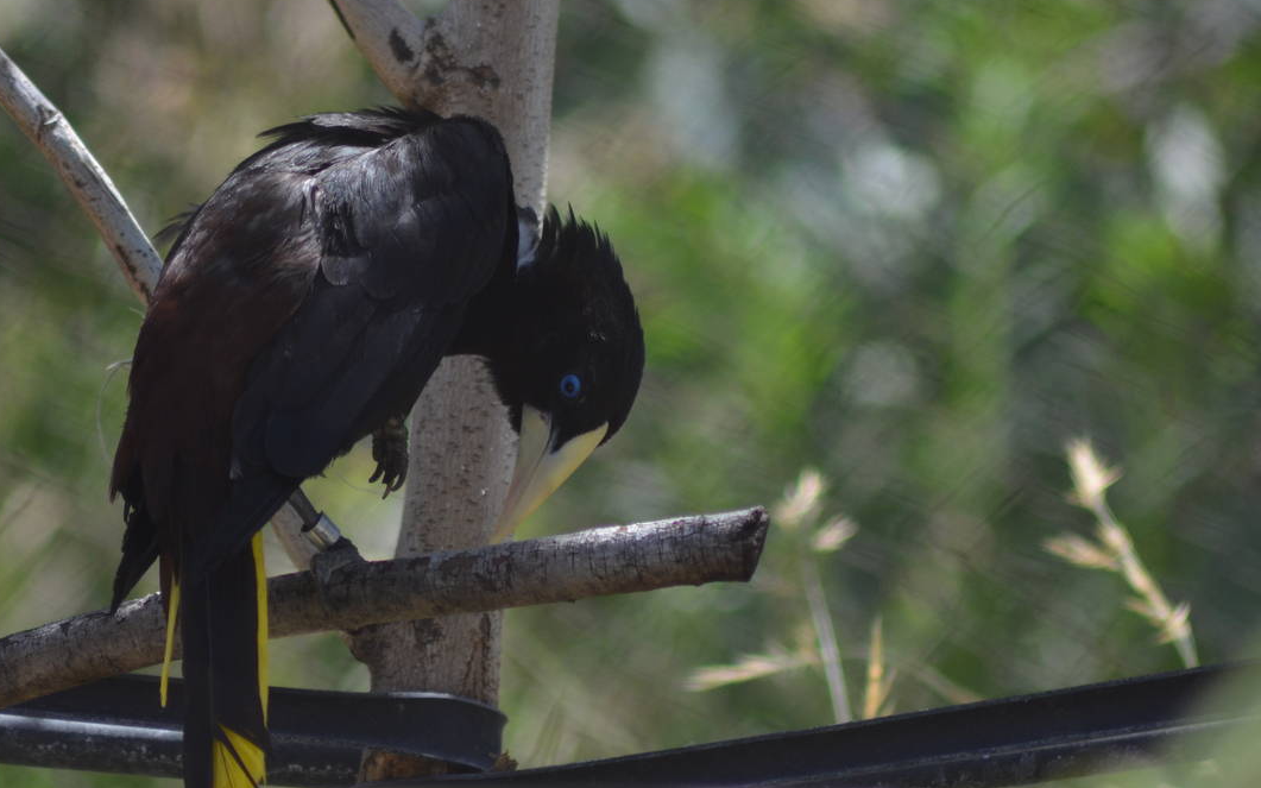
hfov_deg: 3.8
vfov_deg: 2.4
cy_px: 498
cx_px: 500
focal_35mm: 552
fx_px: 18969
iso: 400
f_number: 5
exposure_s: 1/1000
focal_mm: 240
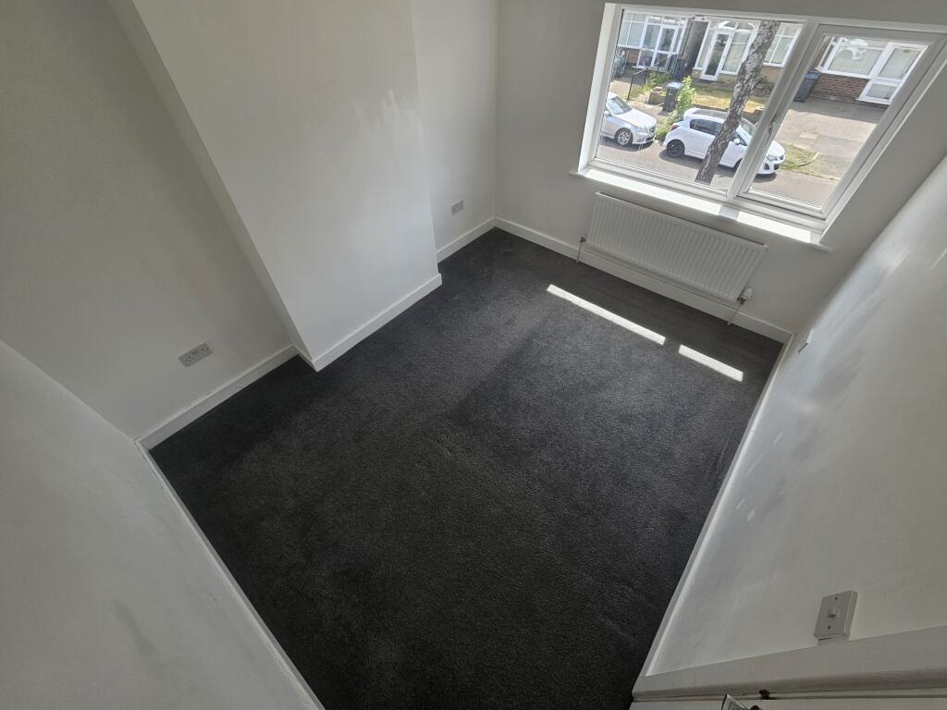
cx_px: 474
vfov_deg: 89.9
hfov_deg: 106.2
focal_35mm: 13
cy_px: 355
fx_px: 356
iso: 50
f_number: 2.2
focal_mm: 2.2
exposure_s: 1/211
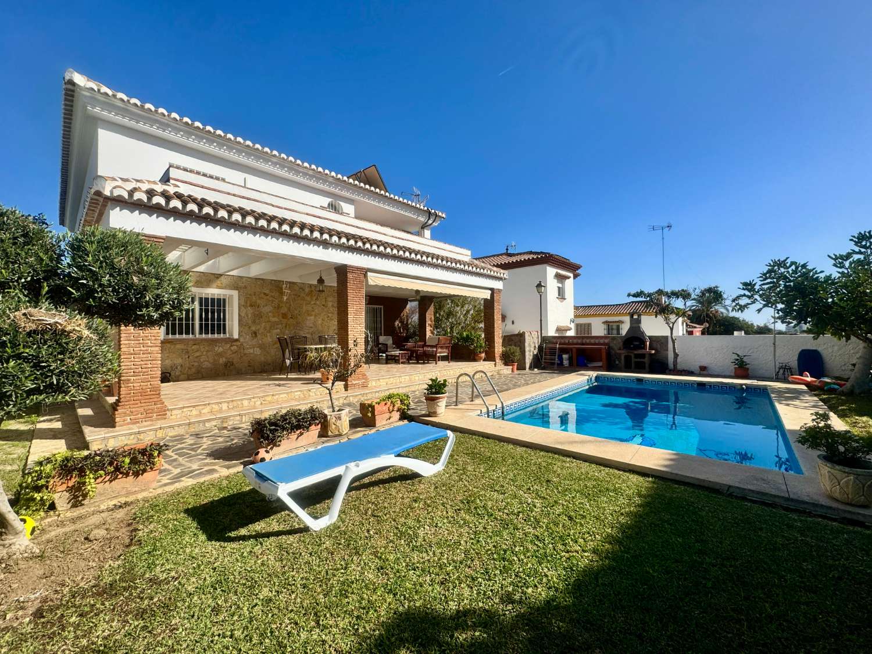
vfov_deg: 85.7
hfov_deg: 102.1
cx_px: 436
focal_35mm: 14
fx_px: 353
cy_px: 327
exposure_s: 1/2985
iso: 50
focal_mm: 2.22
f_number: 2.2
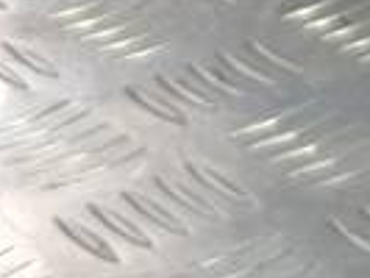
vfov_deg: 6.6
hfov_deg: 9.2
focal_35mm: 192
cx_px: 904
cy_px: 992
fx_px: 2054
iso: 64
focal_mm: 4.6
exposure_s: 1/50
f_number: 1.8
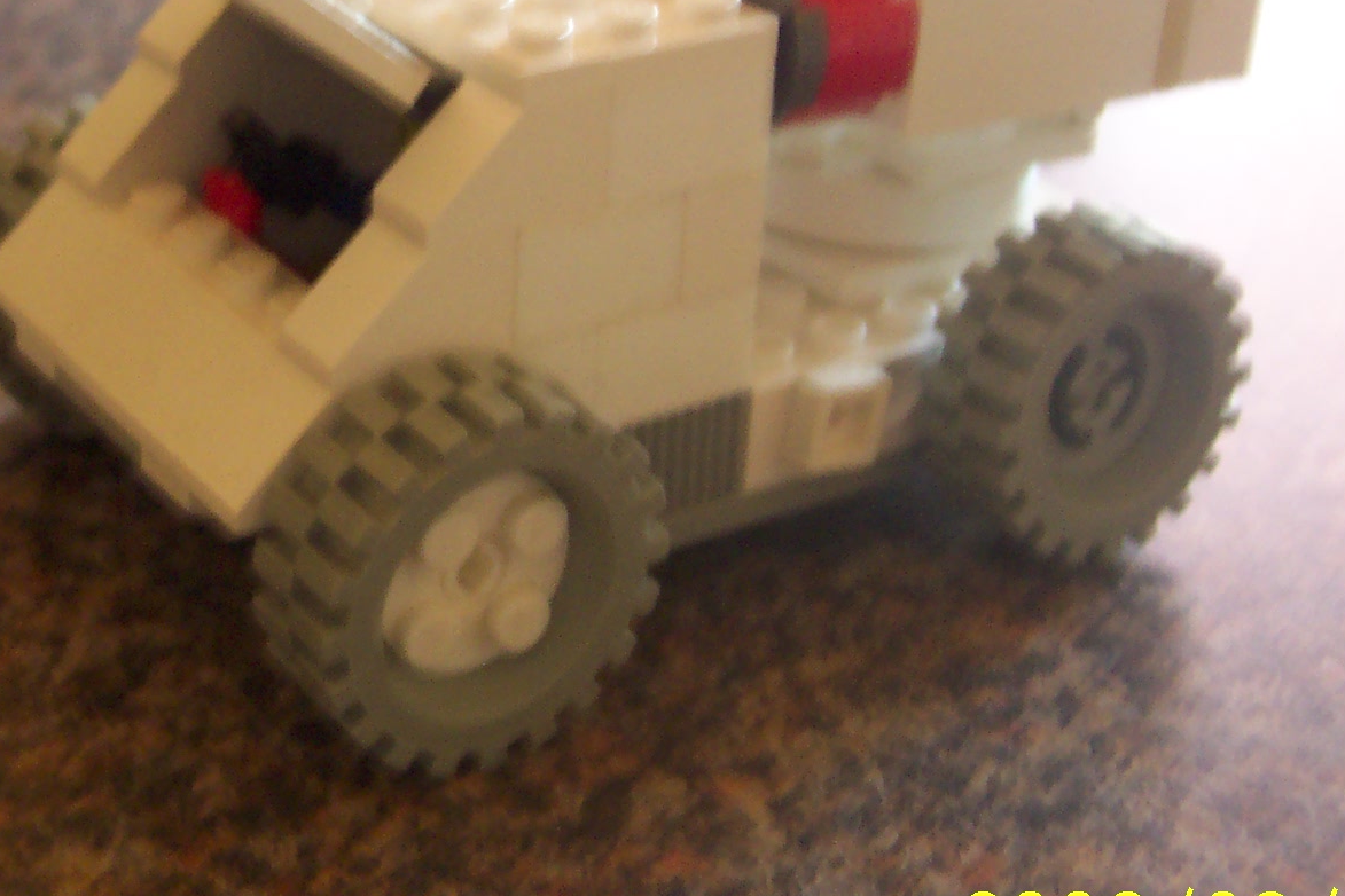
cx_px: 454
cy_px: 227
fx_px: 2615
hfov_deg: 28.7
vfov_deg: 19.3
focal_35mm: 70
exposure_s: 1/8
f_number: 2.8
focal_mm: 8
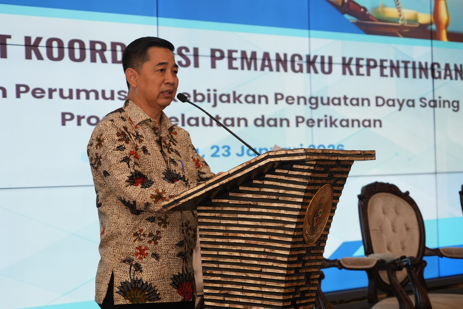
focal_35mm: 101
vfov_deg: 13.6
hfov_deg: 20.2
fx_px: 1299
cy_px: 154
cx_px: 232
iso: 1600
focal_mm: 101
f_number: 5.6
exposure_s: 1/160
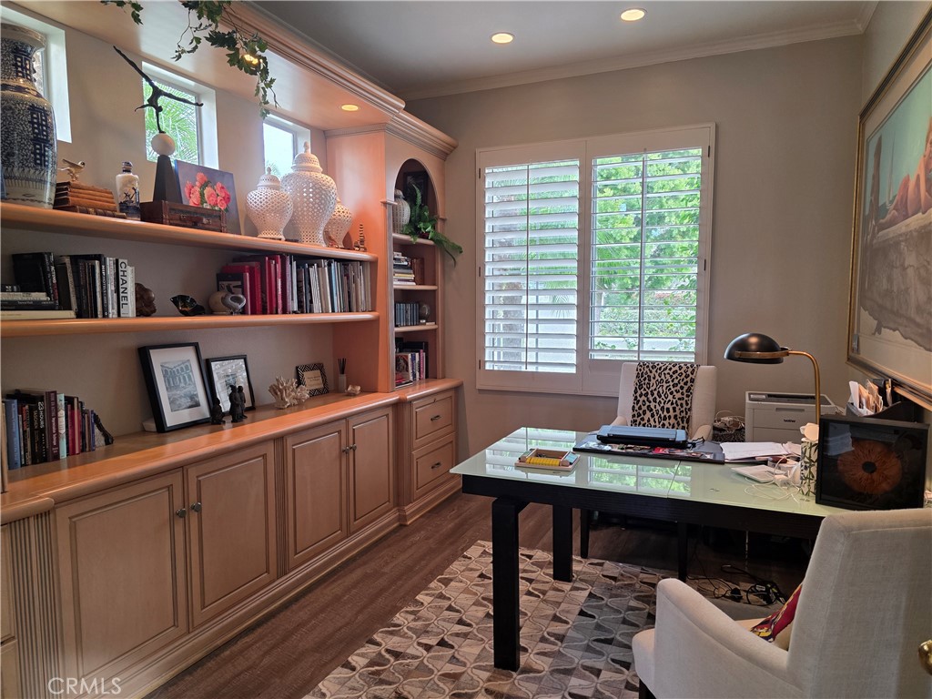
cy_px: 350
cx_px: 466
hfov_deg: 73.9
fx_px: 619
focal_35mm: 23
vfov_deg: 58.9
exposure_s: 1/120
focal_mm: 6.3
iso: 200
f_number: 1.7
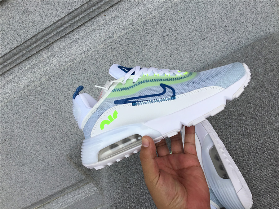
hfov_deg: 58.4
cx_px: 140
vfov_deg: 45.4
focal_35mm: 31
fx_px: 250
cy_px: 104
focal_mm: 3.3
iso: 25
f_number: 2.4
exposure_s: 1/747
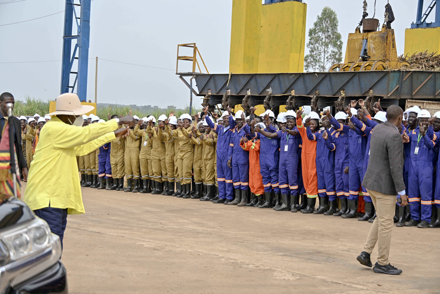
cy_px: 147
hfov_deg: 28.8
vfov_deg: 19.5
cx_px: 220
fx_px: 855
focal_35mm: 70
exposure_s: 1/1600
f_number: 6
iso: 1000
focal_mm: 70
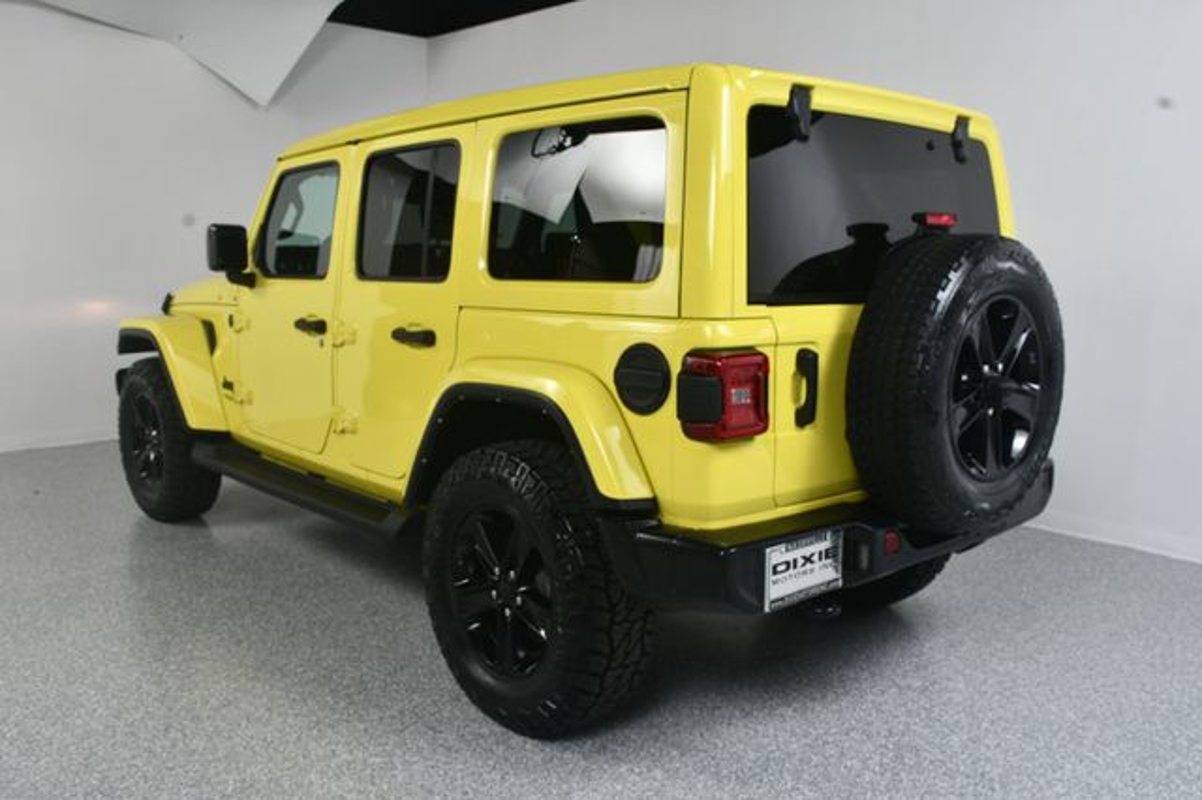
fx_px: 1101
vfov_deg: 39.9
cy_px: 400
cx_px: 601
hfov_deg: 57.2
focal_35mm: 33
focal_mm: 22
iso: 100
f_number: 11
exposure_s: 1/160
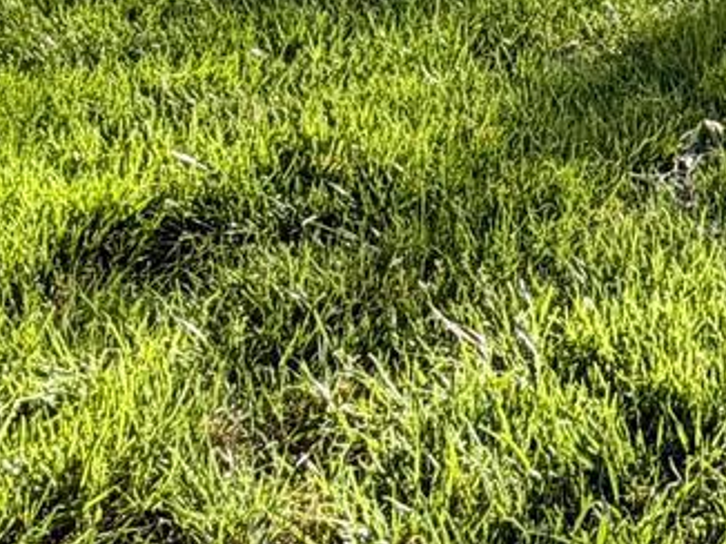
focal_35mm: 88
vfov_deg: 13.8
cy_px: -593
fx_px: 1844
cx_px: 1122
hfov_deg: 19.2
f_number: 2.2
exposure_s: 1/315
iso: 50
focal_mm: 2.22
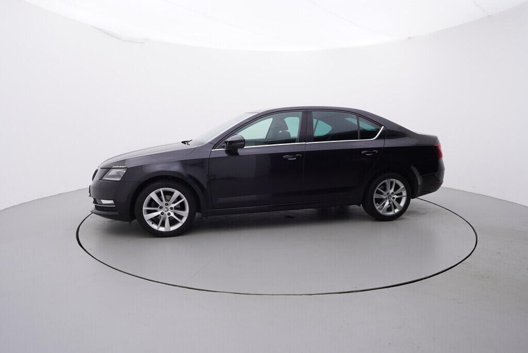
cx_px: 264
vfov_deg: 56.2
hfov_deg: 77.3
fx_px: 330
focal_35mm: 22
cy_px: 176
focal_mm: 15
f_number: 5
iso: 200
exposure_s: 1/80
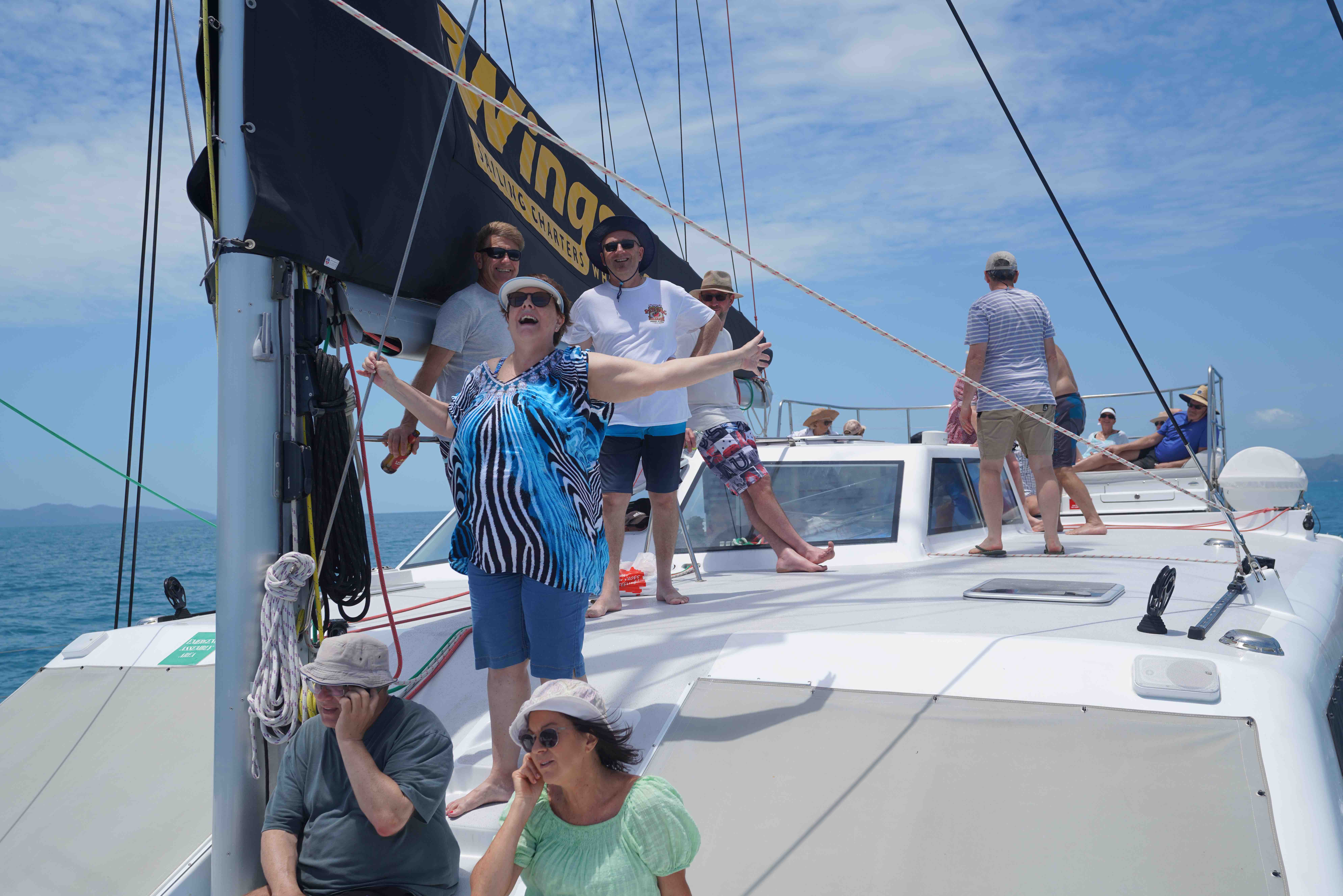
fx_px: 1268
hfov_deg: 55.8
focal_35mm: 34
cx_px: 672
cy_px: 448
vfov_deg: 38.9
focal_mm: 34
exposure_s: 1/1000
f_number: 5
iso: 100
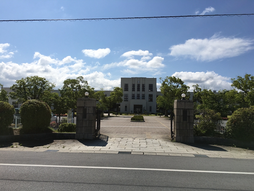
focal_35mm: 29
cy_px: 96
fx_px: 213
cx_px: 127
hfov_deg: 61.7
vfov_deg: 48.2
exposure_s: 1/3663
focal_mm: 4.15
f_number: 2.2
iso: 25
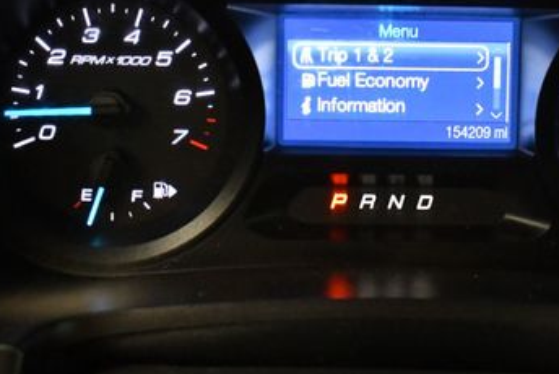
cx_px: 349
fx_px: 1041
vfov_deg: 20.2
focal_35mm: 67
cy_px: 83
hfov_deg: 29.9
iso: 5000
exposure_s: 1/60
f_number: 3.5
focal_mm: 18
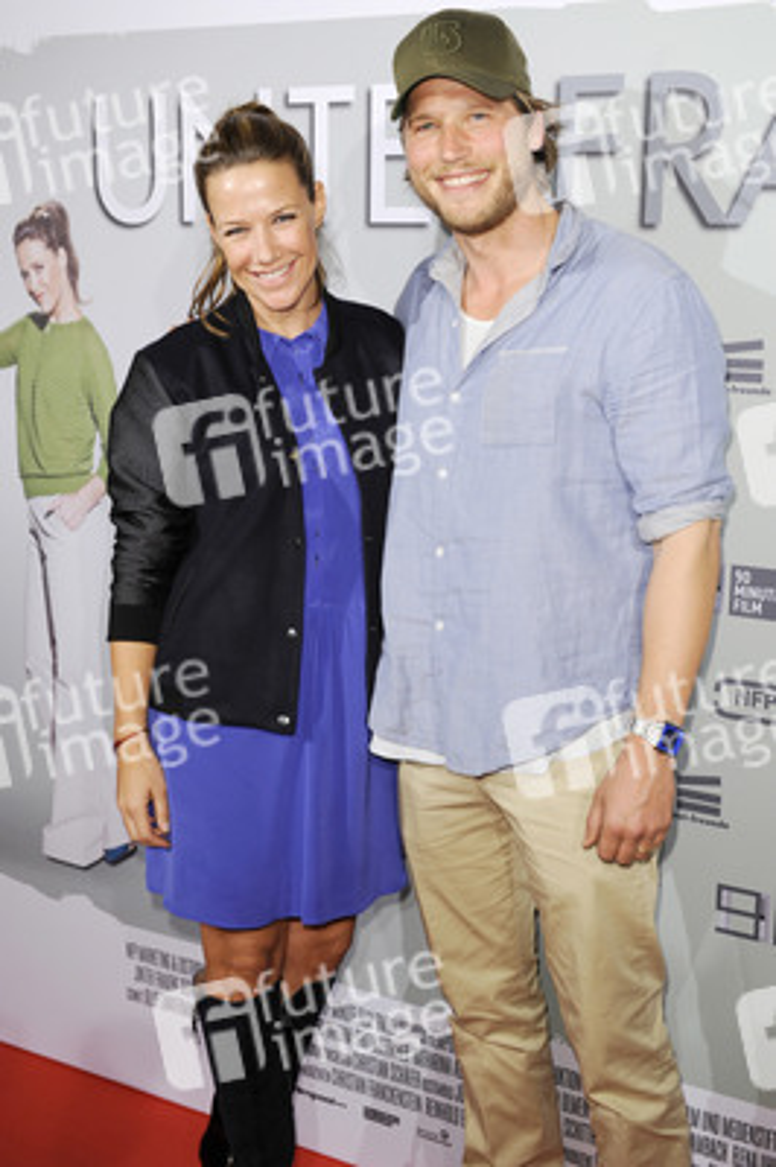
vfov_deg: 35.7
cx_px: 388
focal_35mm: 56
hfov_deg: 24.2
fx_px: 1814
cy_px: 584
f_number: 5.6
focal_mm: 56
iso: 640
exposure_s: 1/160
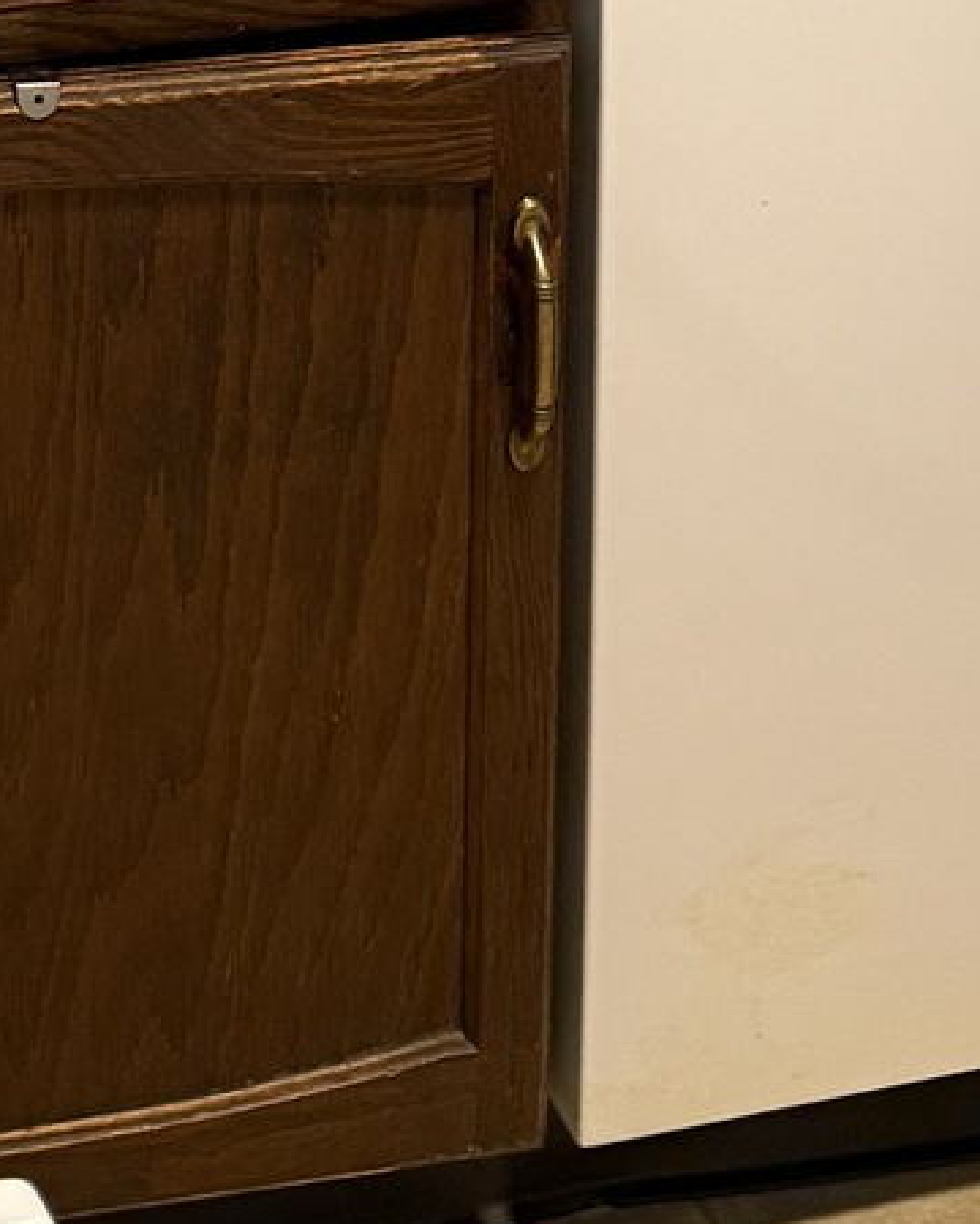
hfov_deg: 12.6
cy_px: -919
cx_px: -188
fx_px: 4351
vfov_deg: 14.3
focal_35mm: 120
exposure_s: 1/60
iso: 250
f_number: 1.78
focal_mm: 6.76
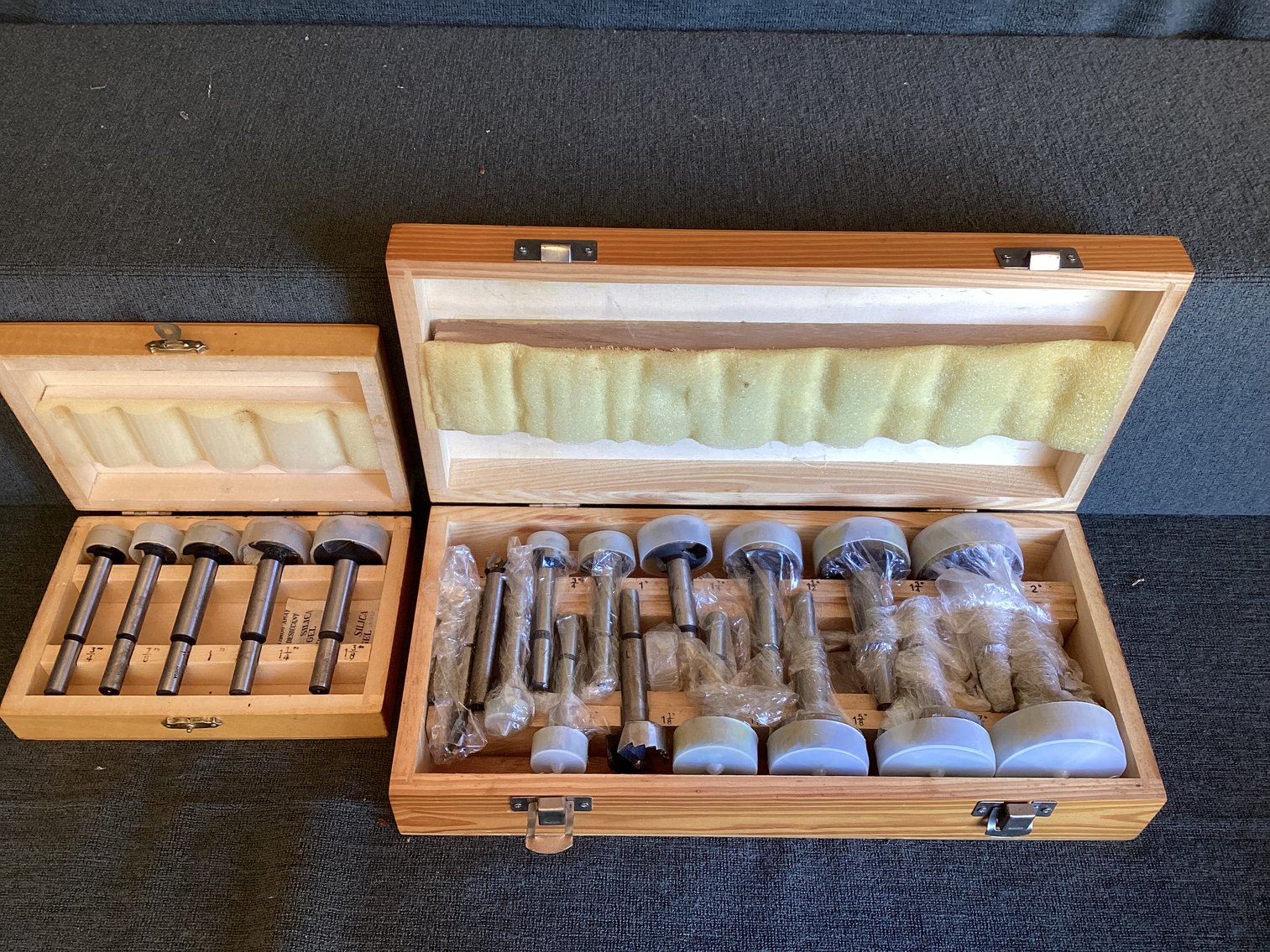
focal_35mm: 31
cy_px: 476
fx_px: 1137
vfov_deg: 45.4
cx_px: 635
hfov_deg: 58.3
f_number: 2.4
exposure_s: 1/60
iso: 64
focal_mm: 3.3
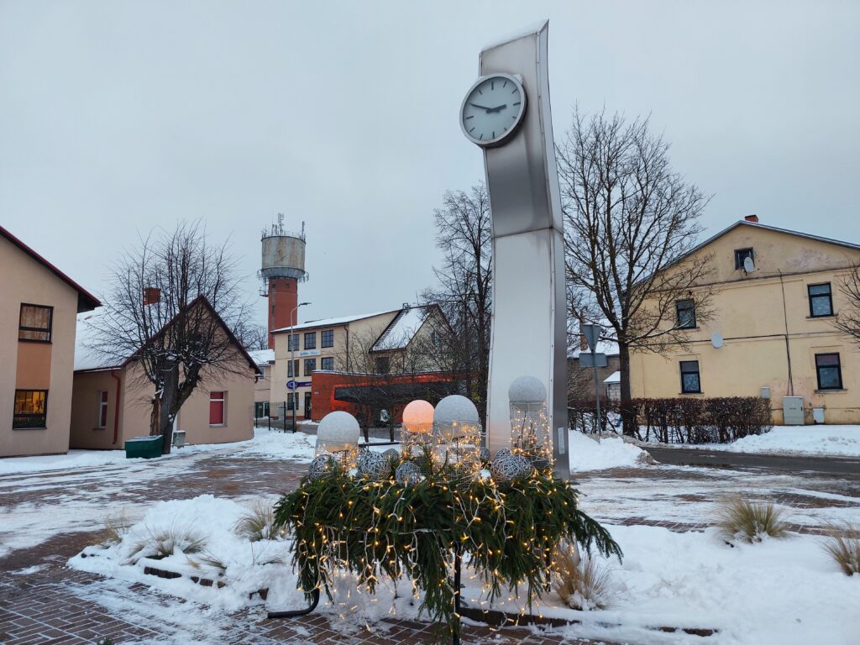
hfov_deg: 71.6
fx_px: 596
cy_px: 322
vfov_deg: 56.8
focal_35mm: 24
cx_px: 430
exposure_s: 1/100
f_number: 1.8
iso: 50
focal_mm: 5.23
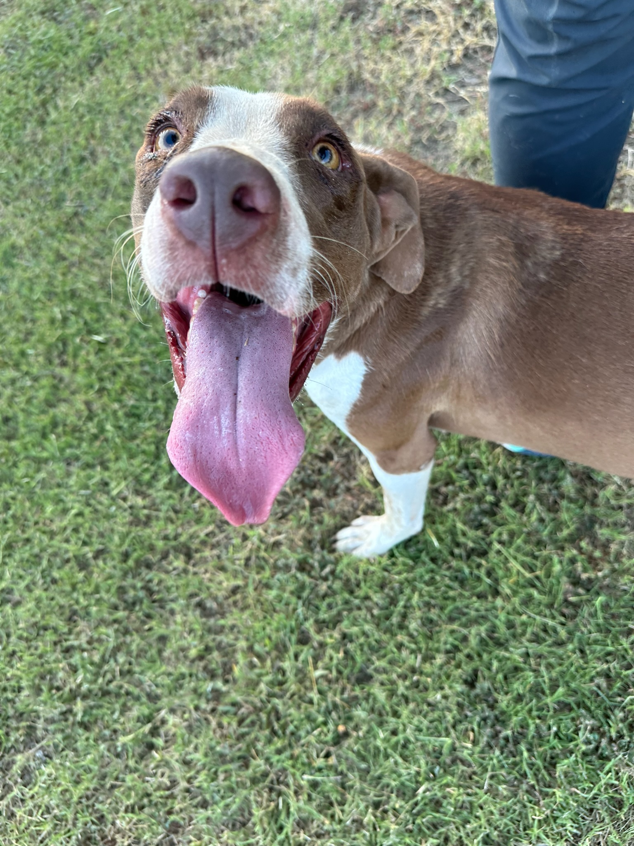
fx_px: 586
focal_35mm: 24
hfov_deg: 56.8
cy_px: 423
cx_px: 317
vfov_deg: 71.6
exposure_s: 1/121
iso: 80
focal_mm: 6.86
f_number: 1.78
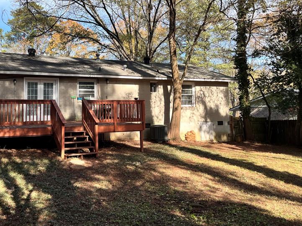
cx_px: 100
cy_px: 81
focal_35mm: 37
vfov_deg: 38.4
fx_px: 323
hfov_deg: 49.3
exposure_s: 1/1075
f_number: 1.6
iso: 50
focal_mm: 5.1
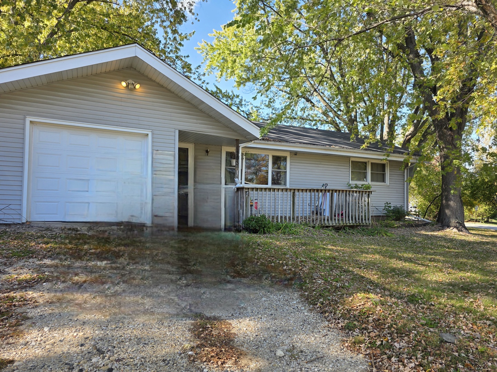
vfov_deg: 58.9
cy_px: 186
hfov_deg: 73.9
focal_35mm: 23
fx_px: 330
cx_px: 248
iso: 25
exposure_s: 1/370
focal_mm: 6.3
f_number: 1.7
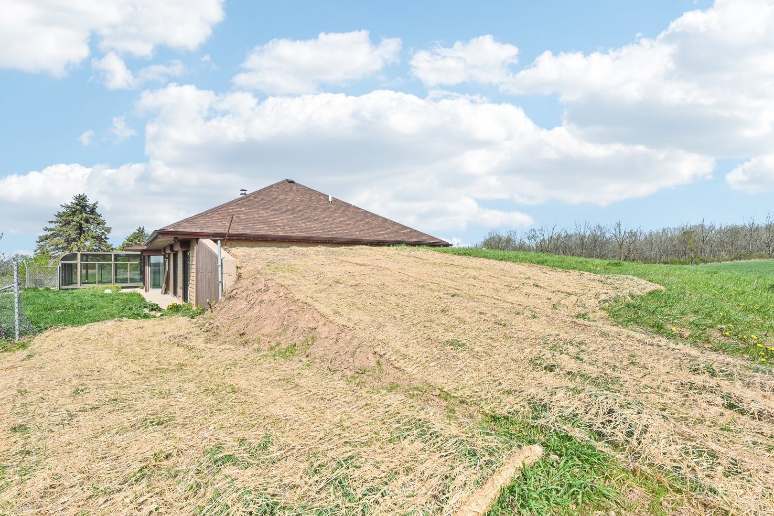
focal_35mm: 16
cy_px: 258
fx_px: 344
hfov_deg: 96.7
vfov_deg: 73.7
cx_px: 387
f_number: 8
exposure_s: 1/3200
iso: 800
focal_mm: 16
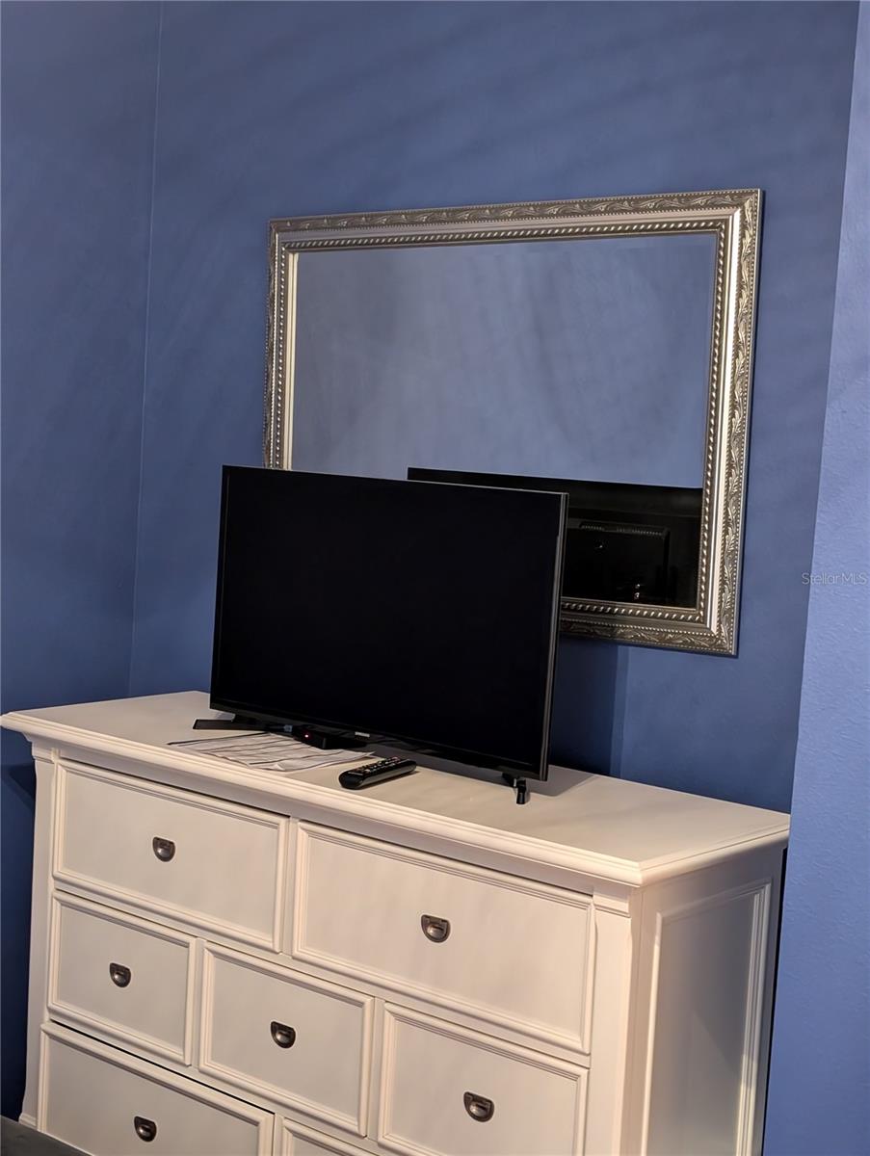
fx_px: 1639
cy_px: 578
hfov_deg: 29.7
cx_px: 435
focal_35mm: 49
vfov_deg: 38.9
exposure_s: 1/10
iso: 330
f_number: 1.68
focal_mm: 6.9
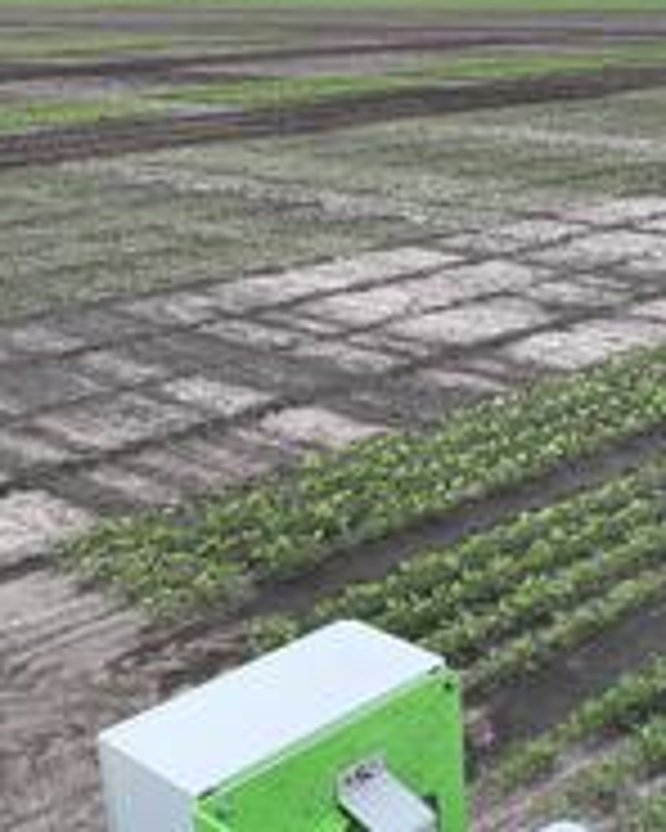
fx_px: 1355
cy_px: 463
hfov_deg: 26.4
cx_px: 639
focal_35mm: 55
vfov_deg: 34.1
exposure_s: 1/1065
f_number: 1.8
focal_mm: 4.25
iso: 25
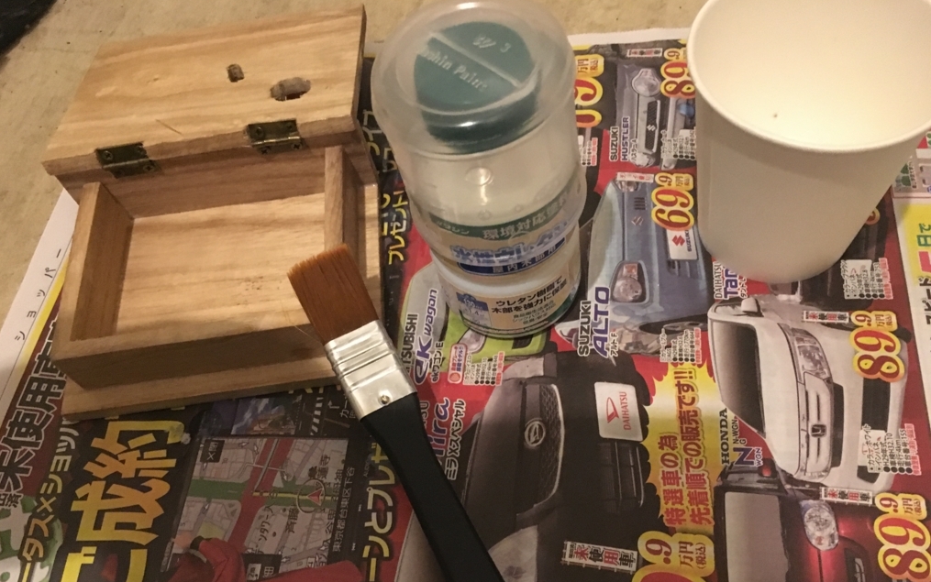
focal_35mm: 31
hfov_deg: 61.2
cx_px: 462
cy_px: 347
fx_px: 787
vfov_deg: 40.5
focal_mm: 4.15
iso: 320
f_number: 2.2
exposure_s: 1/15
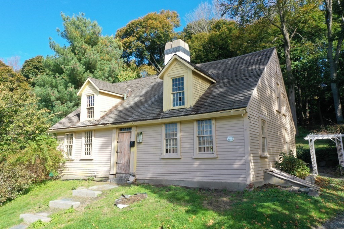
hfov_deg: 65.5
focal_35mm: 28
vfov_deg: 46.4
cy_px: 114
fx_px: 268
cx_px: 172
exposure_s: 1/100
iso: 100
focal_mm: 10.26
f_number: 7.1
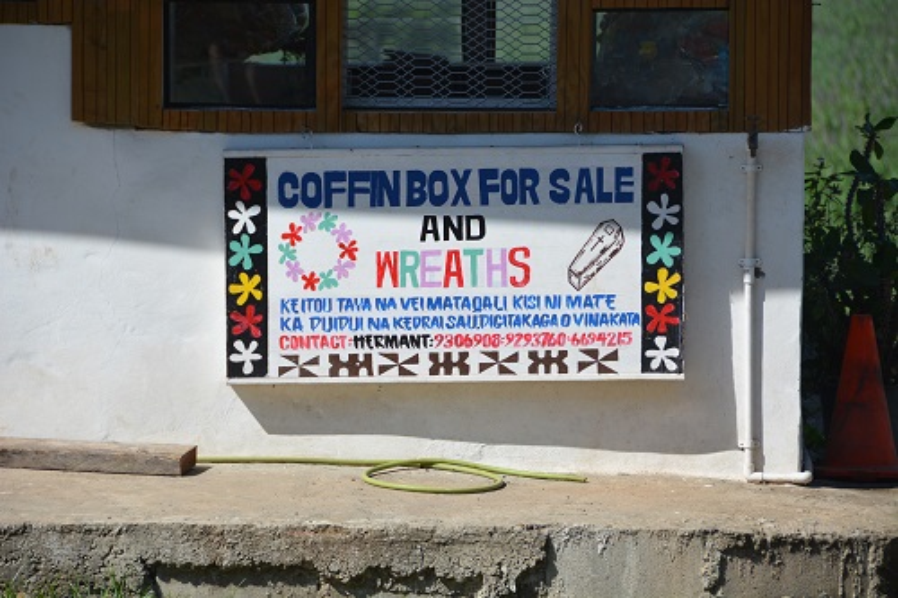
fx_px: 5610
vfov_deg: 6.1
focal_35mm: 225
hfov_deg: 9.2
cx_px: 449
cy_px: 299
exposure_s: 1/800
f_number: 7.1
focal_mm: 150
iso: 200
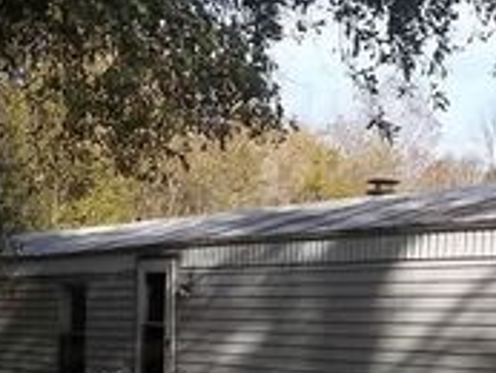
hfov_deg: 25.0
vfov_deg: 18.8
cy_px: 285
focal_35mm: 78
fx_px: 1118
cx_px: 261
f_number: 3.5
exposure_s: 1/400
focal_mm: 4.9
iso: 80
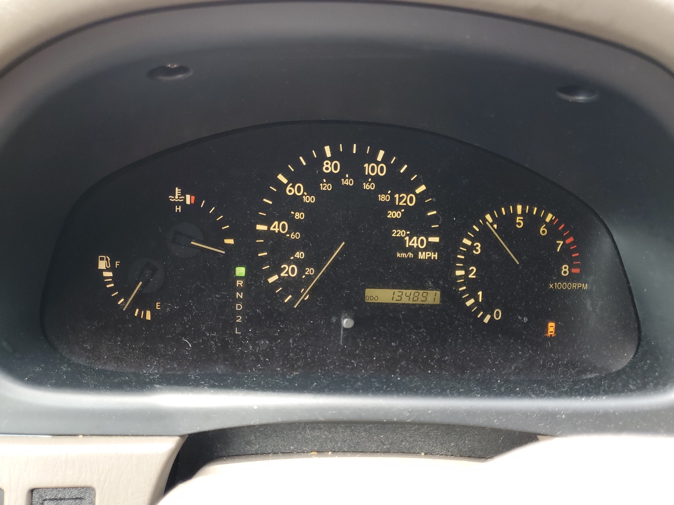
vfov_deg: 53.1
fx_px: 506
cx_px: 337
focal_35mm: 26
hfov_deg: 67.3
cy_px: 252
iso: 57
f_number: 1.5
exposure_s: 1/60.2
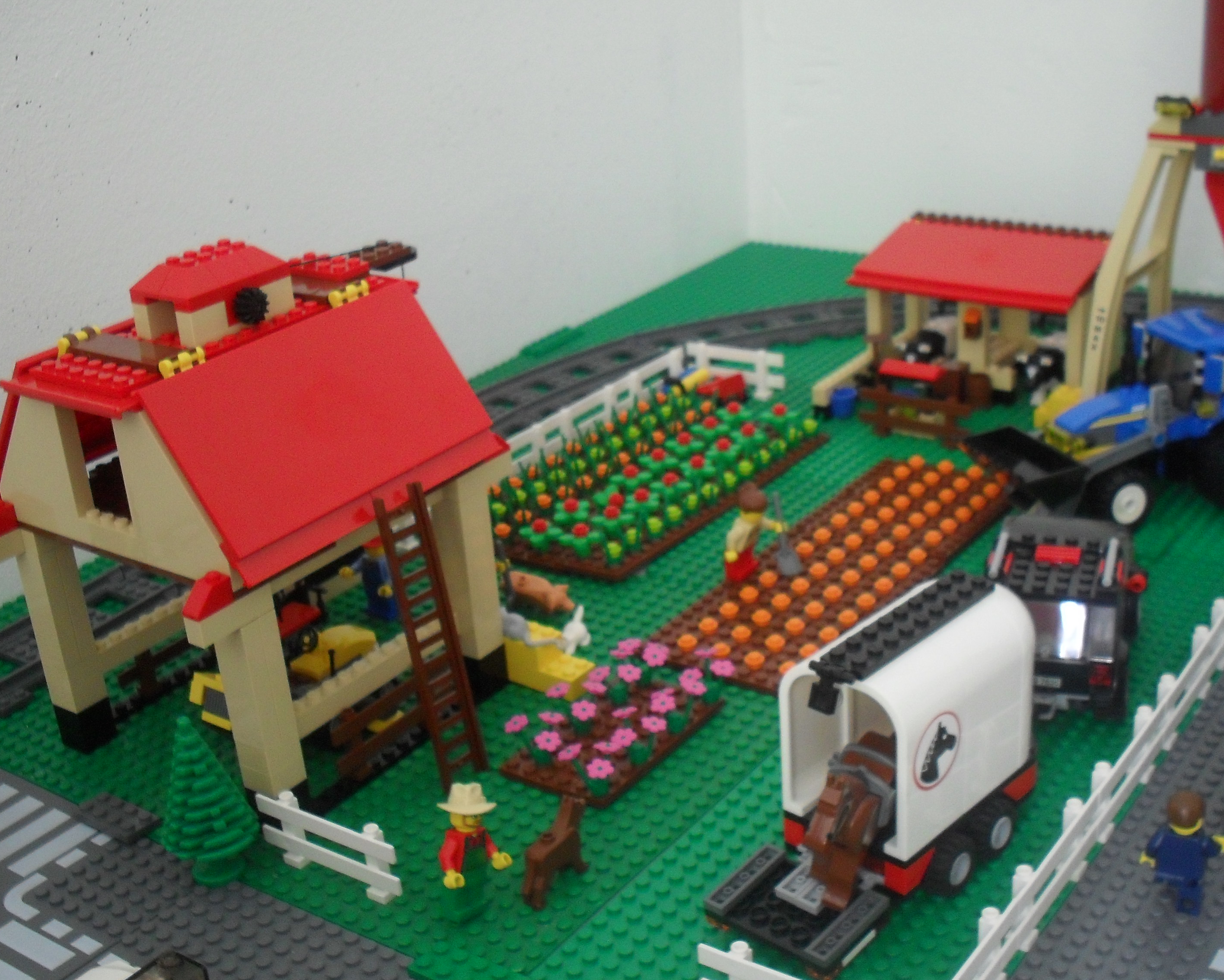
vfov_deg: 34.1
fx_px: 1594
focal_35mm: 44
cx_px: 667
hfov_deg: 42.0
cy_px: 549
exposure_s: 1/3
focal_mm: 6.3
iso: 200
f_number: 3.2
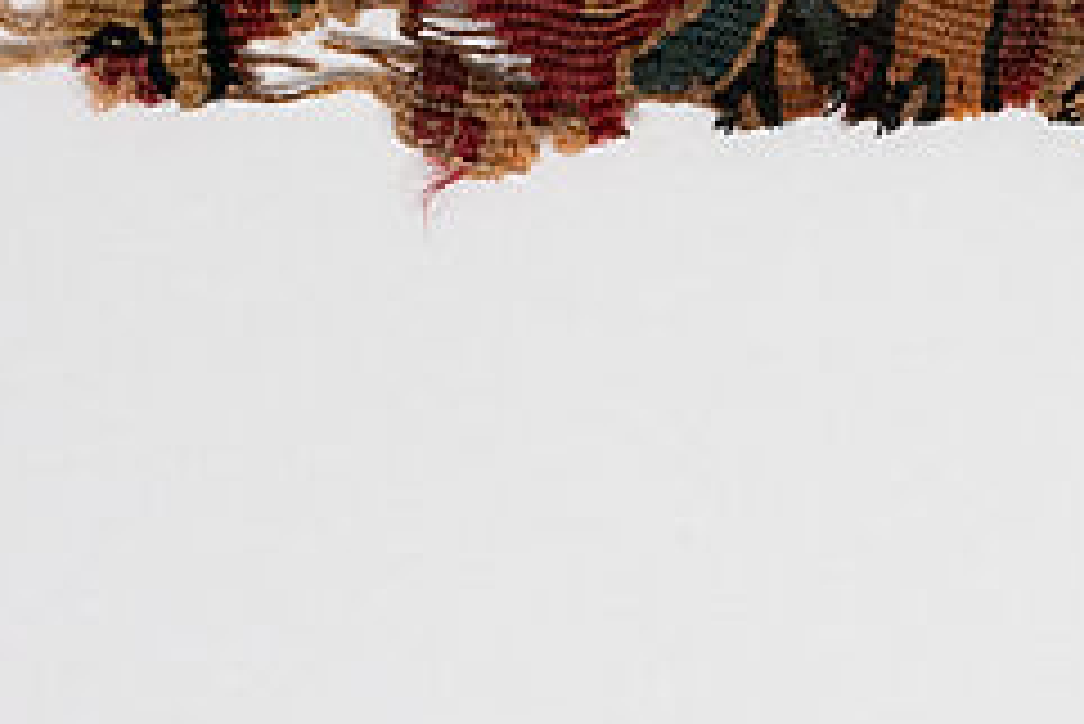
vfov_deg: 5.4
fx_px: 7502
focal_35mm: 249
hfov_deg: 7.9
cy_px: -922
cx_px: 2078
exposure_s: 1/40
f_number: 11
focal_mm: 50
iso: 250
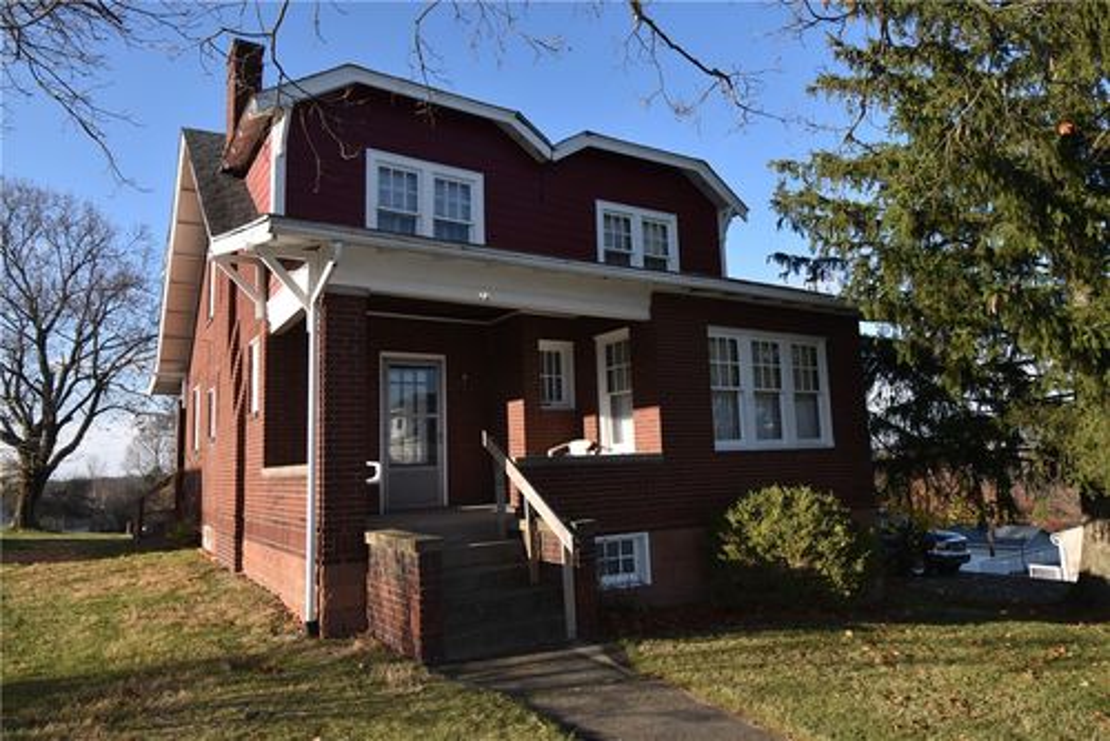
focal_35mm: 22
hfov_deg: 77.3
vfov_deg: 56.2
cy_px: 370
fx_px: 694
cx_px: 555
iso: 100
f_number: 7.1
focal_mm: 15
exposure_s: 1/200
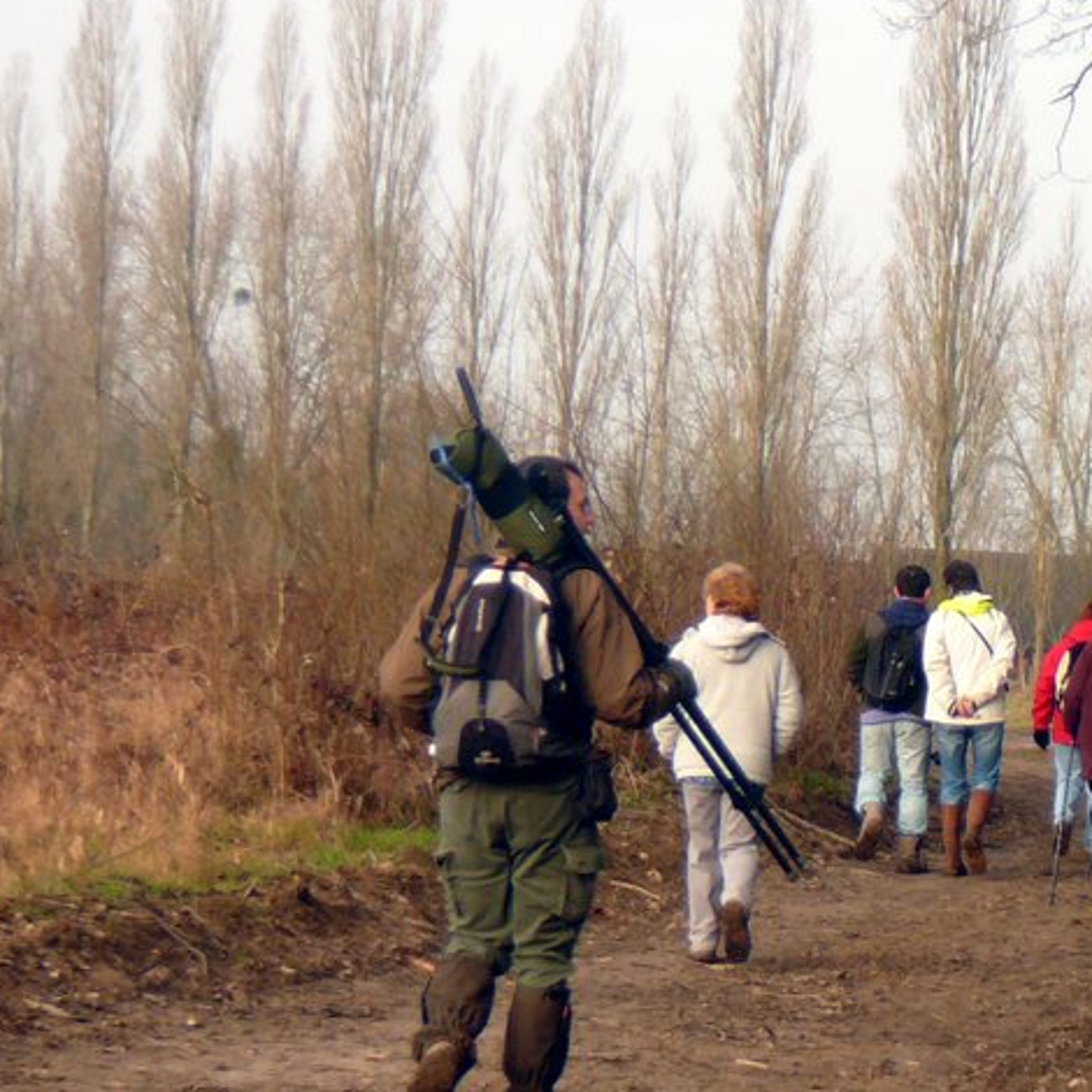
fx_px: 6531
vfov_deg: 9.6
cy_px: 541
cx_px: 1006
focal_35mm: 183
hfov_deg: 9.5
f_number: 3.9
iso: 80
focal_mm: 14.1
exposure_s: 1/250
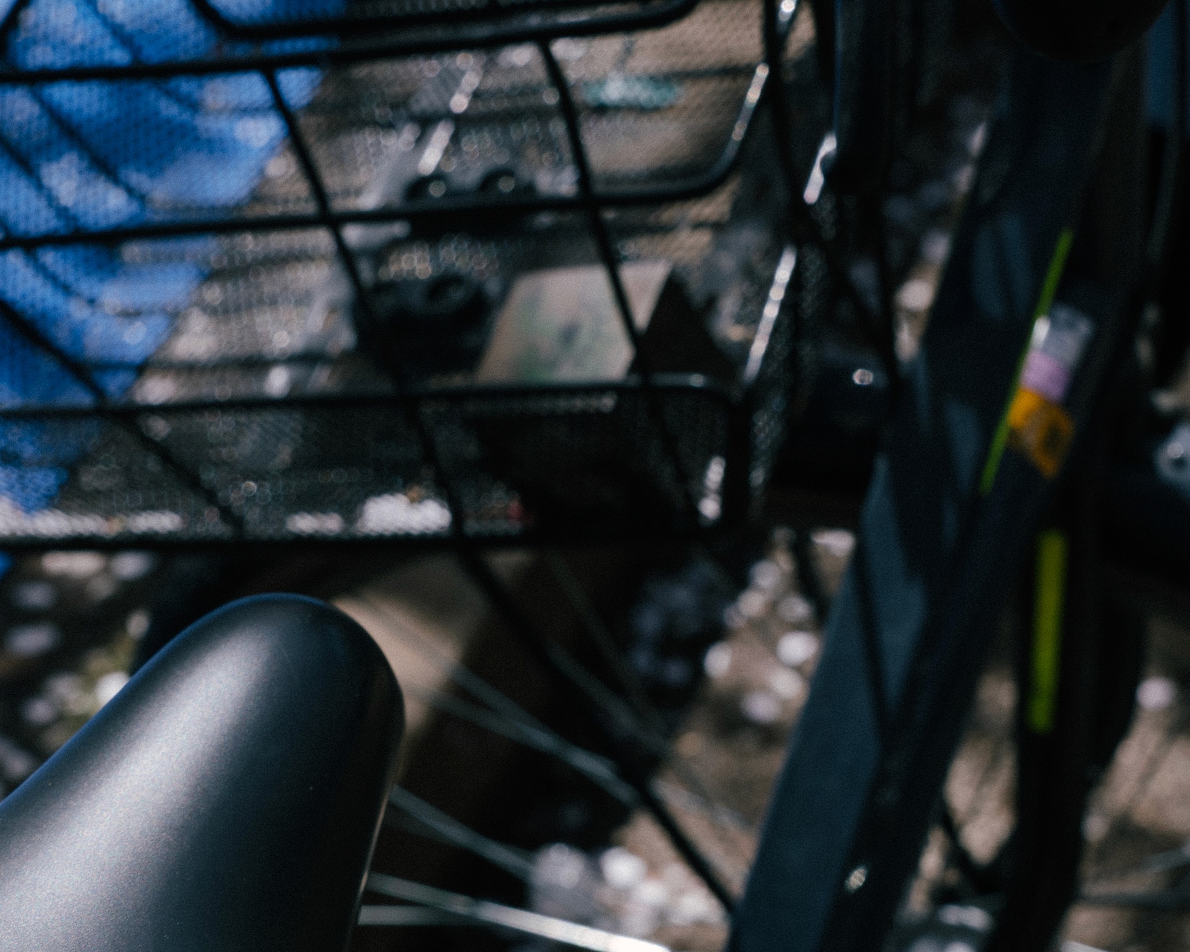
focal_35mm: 120
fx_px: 4226
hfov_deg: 16.0
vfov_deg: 12.6
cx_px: 528
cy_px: 1037
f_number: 7.1
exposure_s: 1/250
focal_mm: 43
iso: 80
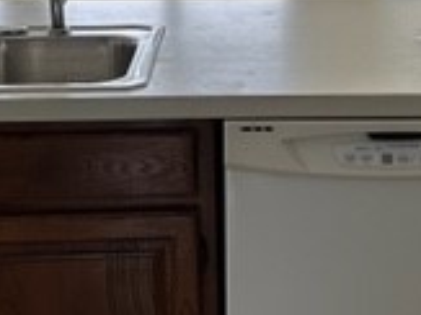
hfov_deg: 19.2
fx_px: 1240
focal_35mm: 102
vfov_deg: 14.5
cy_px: 108
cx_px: 269
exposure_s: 1/121
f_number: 1.5
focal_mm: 5.7
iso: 100
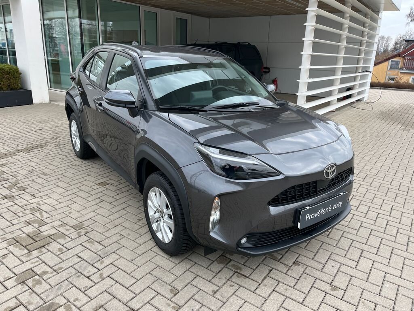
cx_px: 207
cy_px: 156
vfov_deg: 53.1
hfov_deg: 67.3
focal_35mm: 26
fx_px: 311
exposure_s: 1/821
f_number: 1.6
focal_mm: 5.1
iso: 50
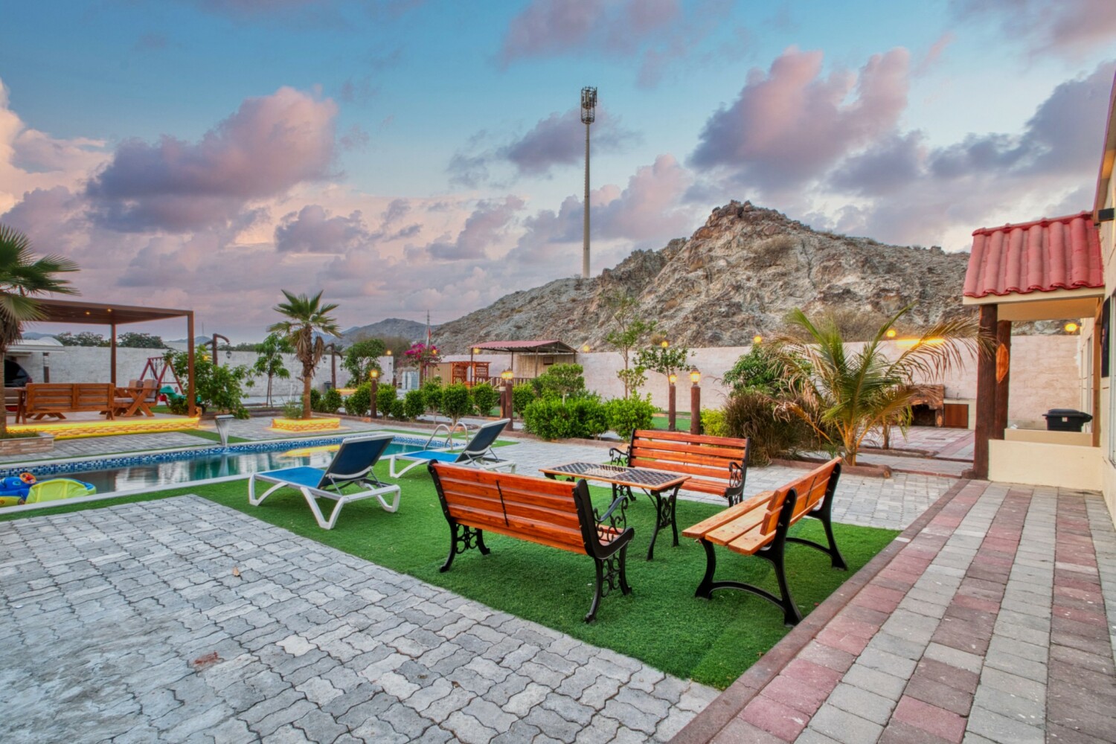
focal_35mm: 15
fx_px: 465
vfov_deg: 77.3
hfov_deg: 100.4
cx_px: 558
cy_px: 372
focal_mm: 10
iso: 400
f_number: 22
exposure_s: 1/8
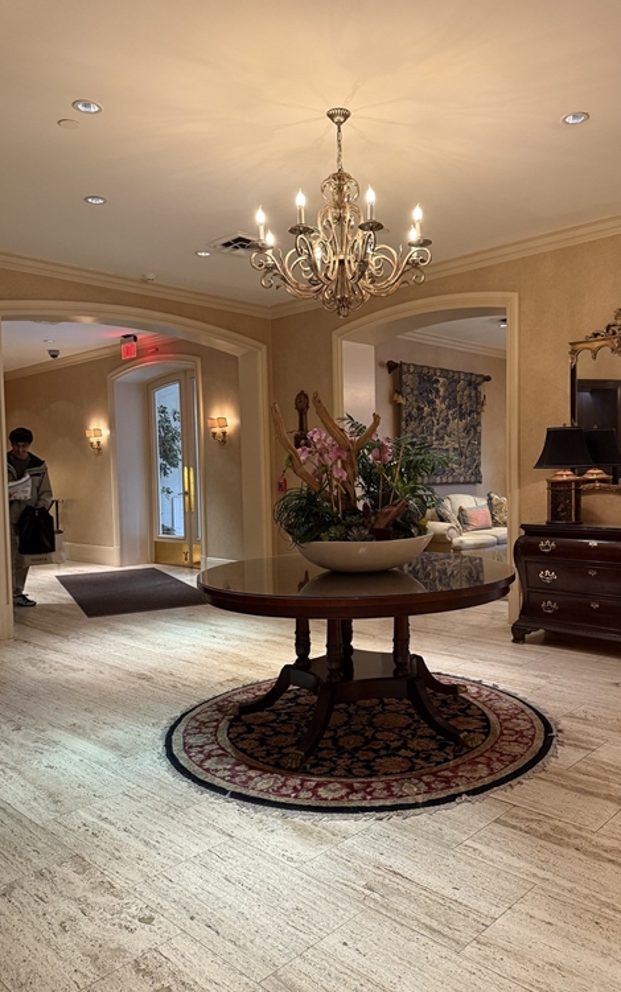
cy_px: 505
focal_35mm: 26
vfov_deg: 70.4
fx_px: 703
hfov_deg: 47.4
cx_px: 362
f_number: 1.78
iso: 320
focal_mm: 6.76
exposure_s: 1/60
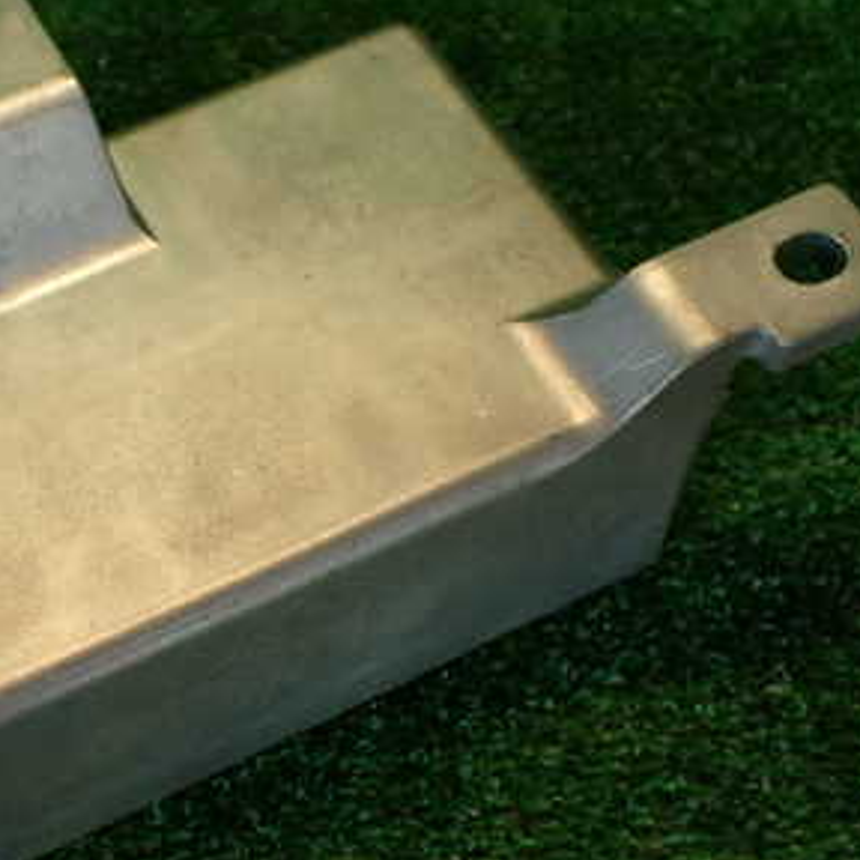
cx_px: 125
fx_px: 1658
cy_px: 493
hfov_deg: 28.2
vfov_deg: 29.0
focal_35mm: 59
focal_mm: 5.79
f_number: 2.4
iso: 125
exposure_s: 1/60
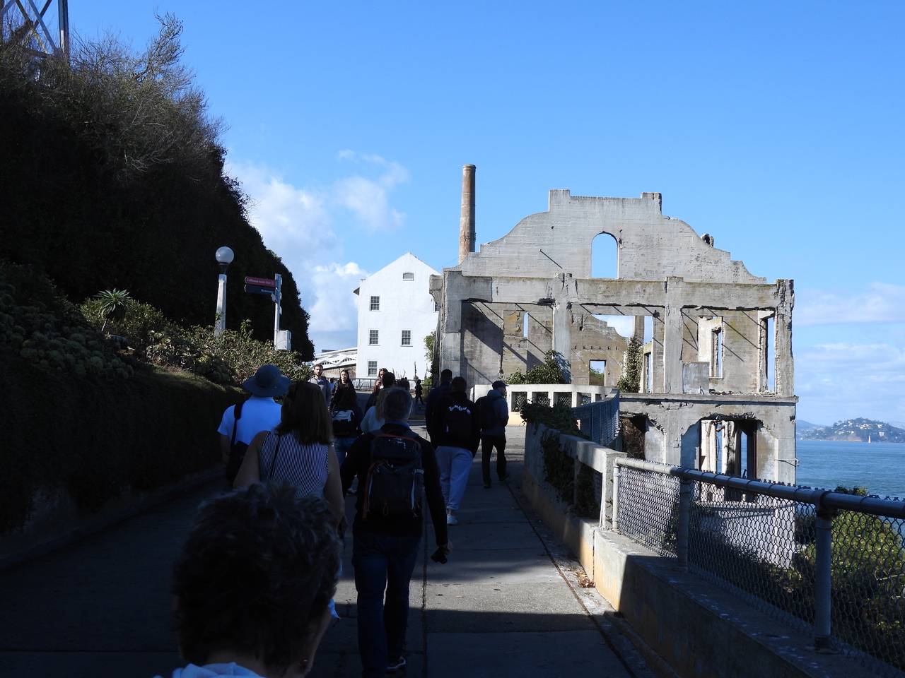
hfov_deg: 43.9
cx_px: 452
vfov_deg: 33.6
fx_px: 1124
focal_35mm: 43
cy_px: 339
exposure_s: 1/1000
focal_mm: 7.7
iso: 100
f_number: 3.2
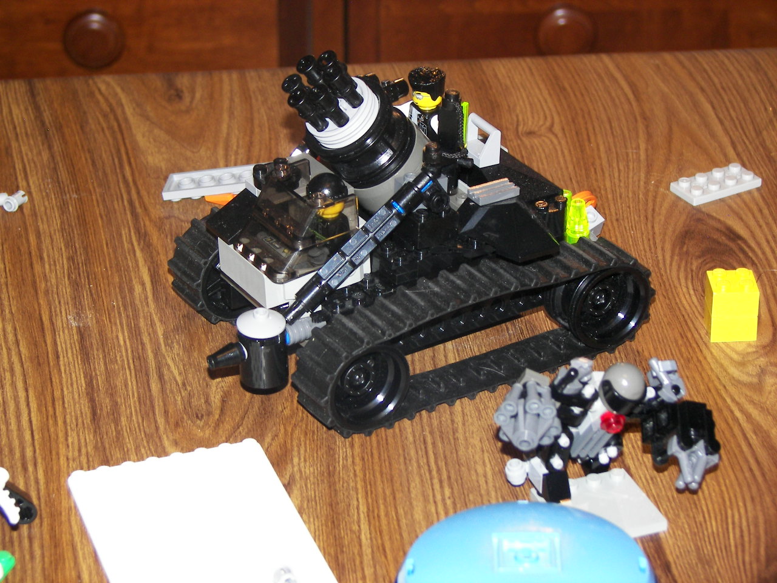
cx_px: 388
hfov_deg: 16.8
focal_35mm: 117
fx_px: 2626
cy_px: 292
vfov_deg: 12.7
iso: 100
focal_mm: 19.5
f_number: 3.2
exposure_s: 1/40
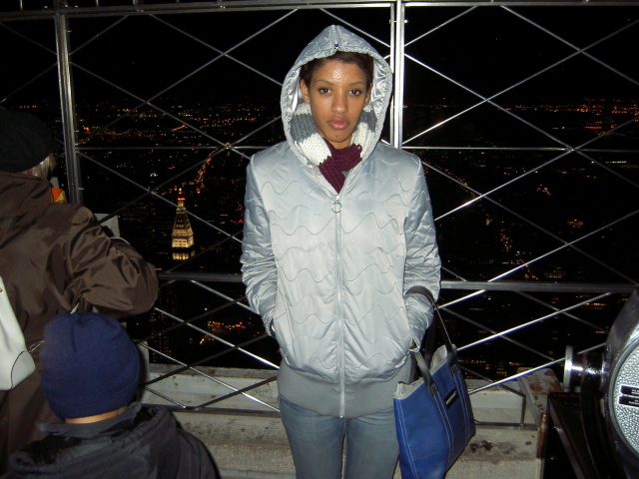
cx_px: 320
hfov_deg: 54.0
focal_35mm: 34
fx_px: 628
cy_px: 240
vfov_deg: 41.8
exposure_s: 1/60
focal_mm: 5.6
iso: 200
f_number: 2.8
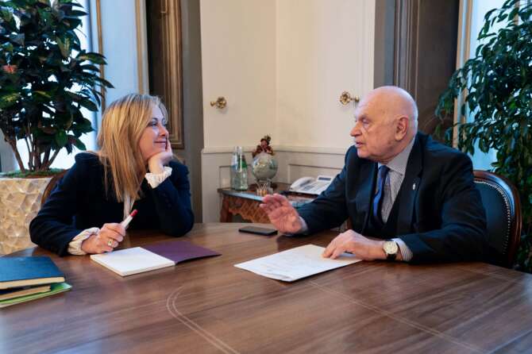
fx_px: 502
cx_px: 266
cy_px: 177
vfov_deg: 38.8
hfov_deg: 55.8
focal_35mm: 34
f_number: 4
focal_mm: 34
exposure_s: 1/100
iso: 2500
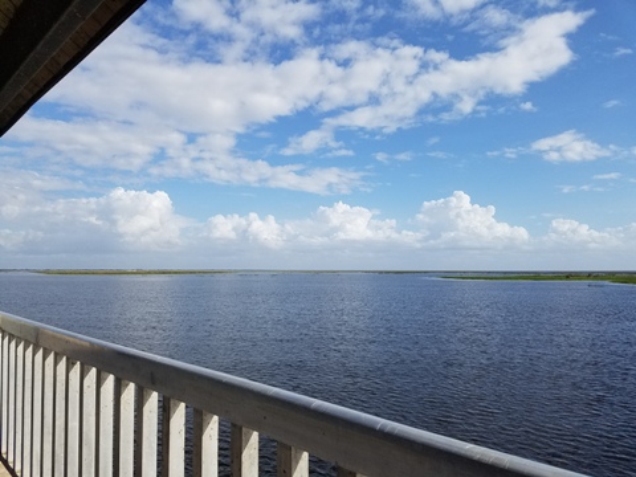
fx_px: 478
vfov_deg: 53.1
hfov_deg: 67.3
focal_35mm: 26
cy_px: 238
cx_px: 318
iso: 50
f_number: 1.7
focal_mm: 4.2
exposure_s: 1/3904
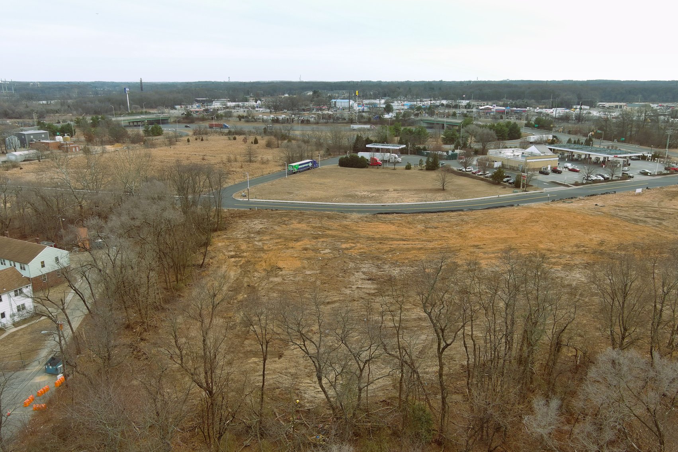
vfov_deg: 45.0
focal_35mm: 29
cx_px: 339
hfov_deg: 63.7
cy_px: 226
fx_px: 546
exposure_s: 1/640
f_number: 2.8
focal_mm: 10.57
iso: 100
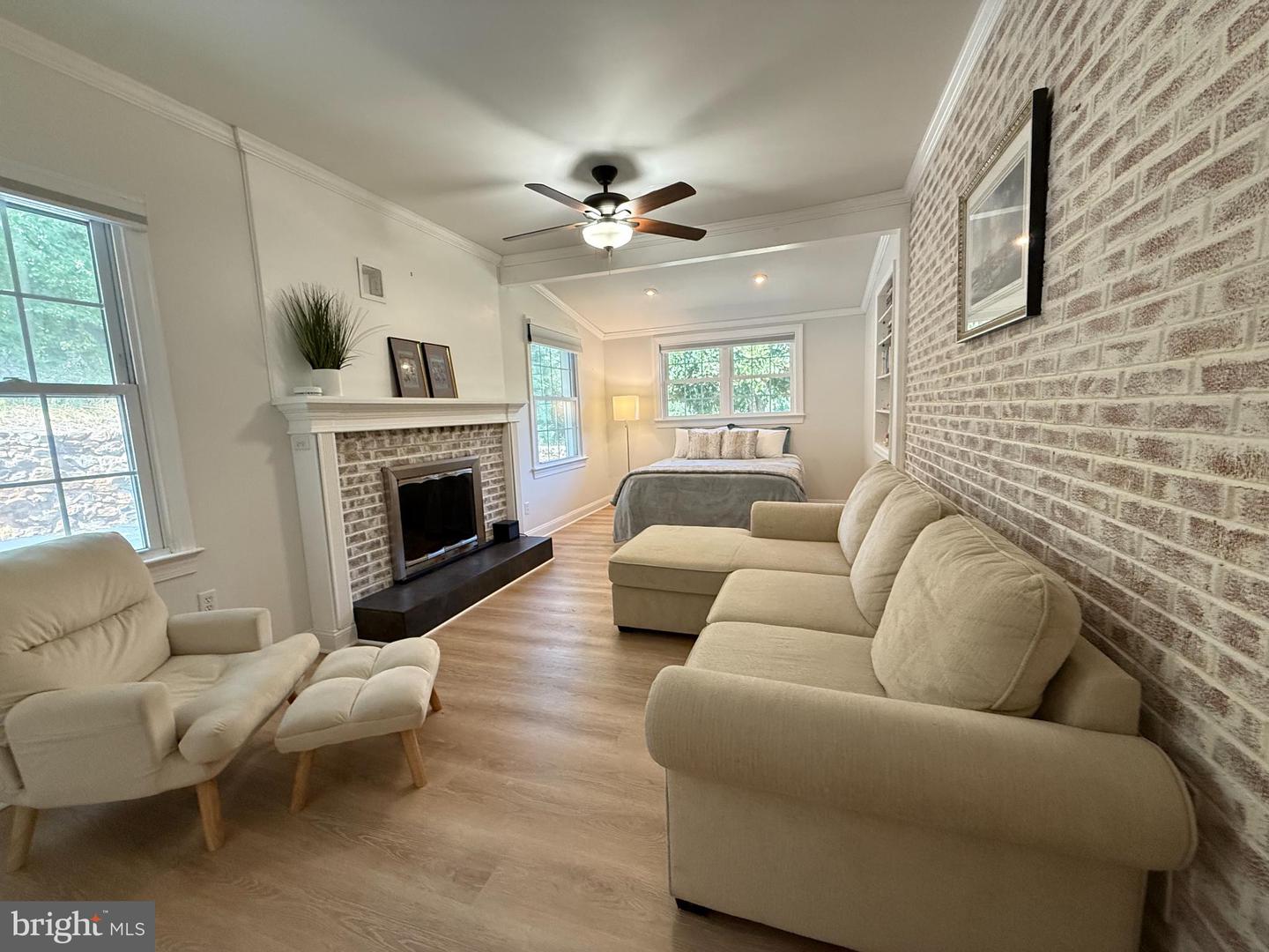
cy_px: 476
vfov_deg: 85.7
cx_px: 634
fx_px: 513
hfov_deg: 102.1
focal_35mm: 14
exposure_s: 1/120
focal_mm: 2.22
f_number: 2.2
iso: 640
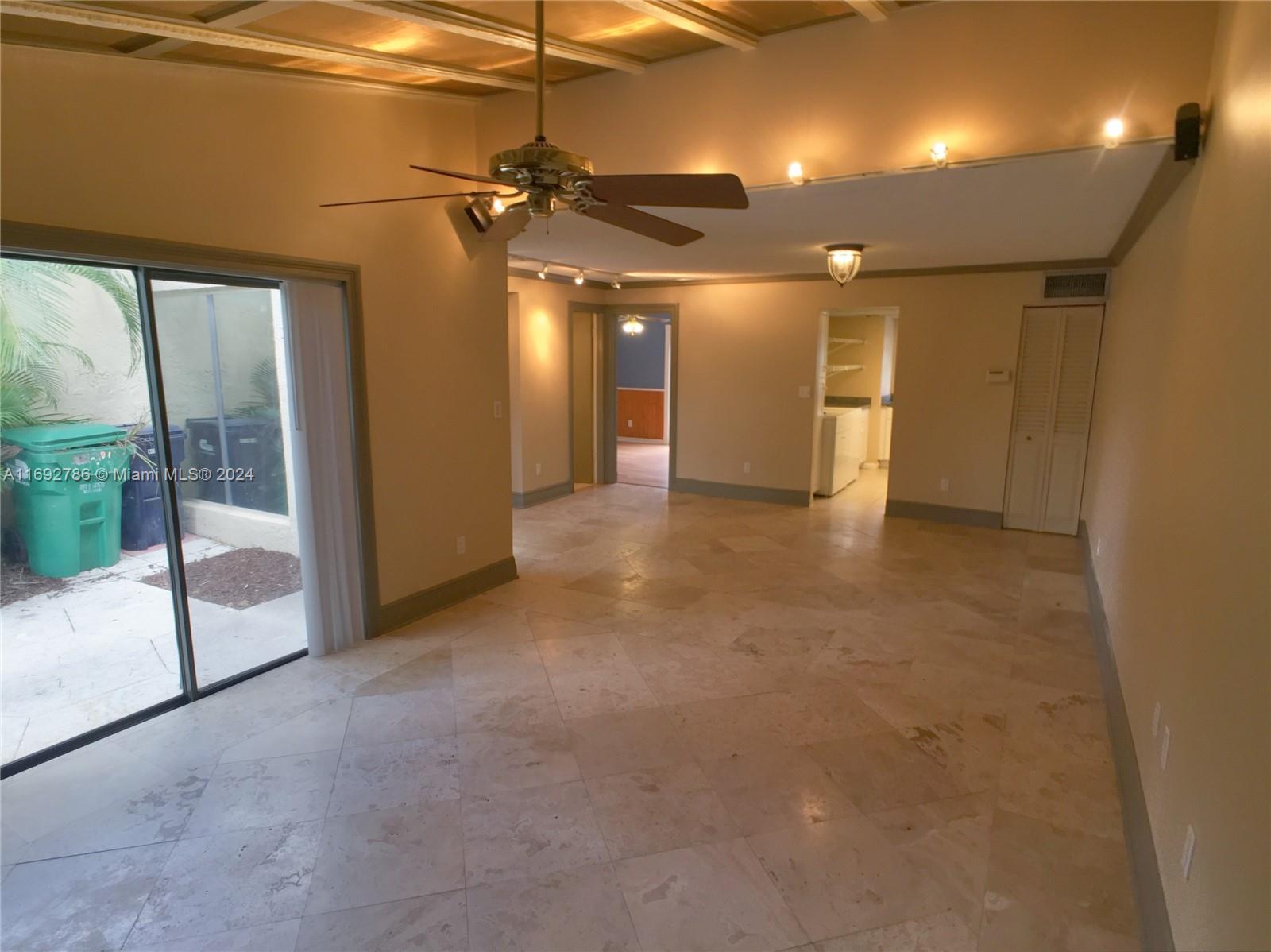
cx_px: 636
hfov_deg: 61.7
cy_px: 476
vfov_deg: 48.2
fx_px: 1064
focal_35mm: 29
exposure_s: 1/40
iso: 32
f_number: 2.2
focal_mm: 4.15
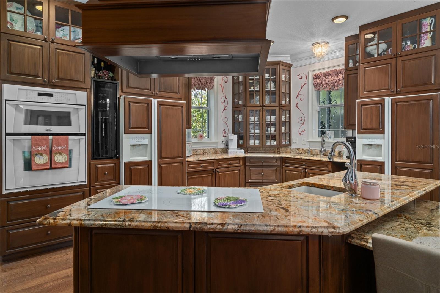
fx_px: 257
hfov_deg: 81.2
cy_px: 146
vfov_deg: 59.5
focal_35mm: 21
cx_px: 220
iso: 320
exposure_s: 1/1.25
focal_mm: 21
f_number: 8
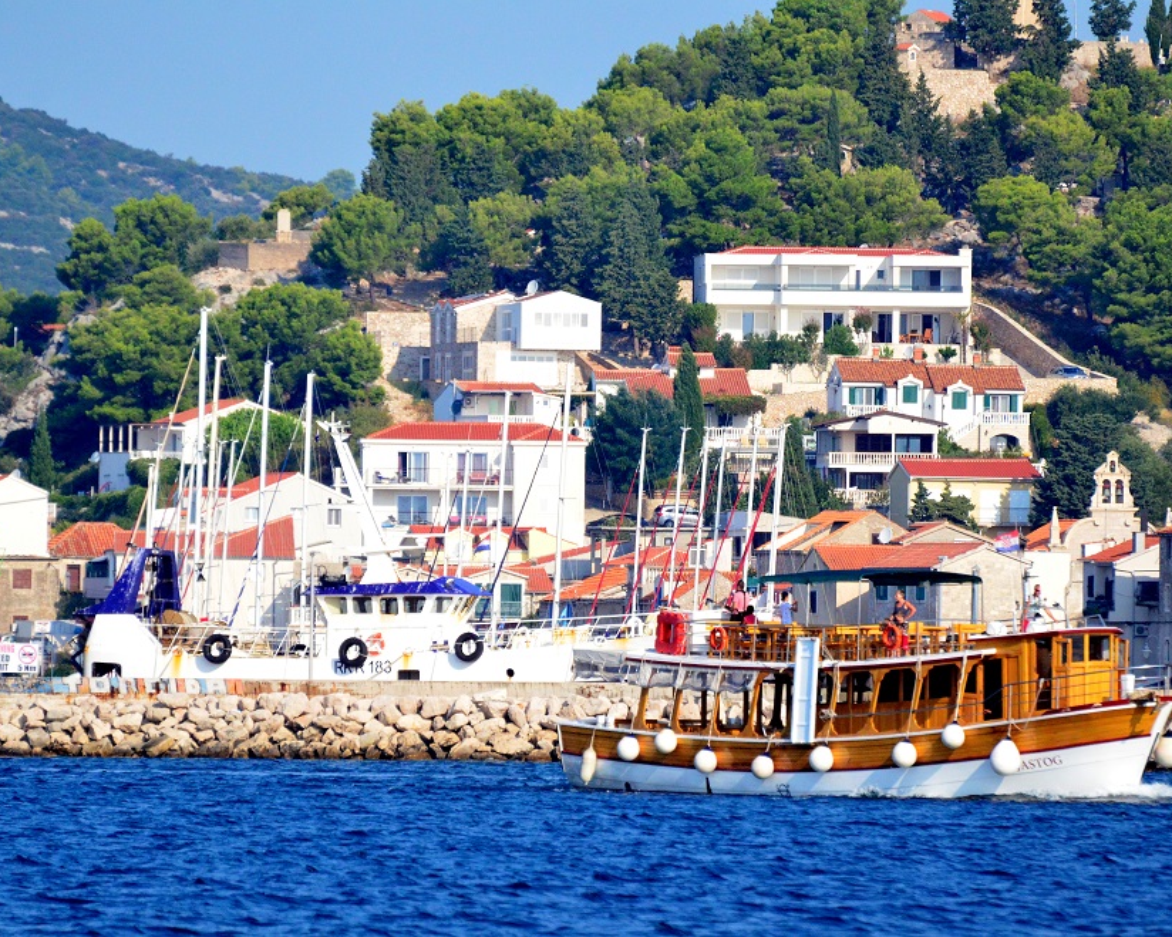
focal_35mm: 511
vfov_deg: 3.0
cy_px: 468
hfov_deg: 3.8
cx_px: 588
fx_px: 17723
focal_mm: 300
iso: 2500
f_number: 5.6
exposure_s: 1/8000
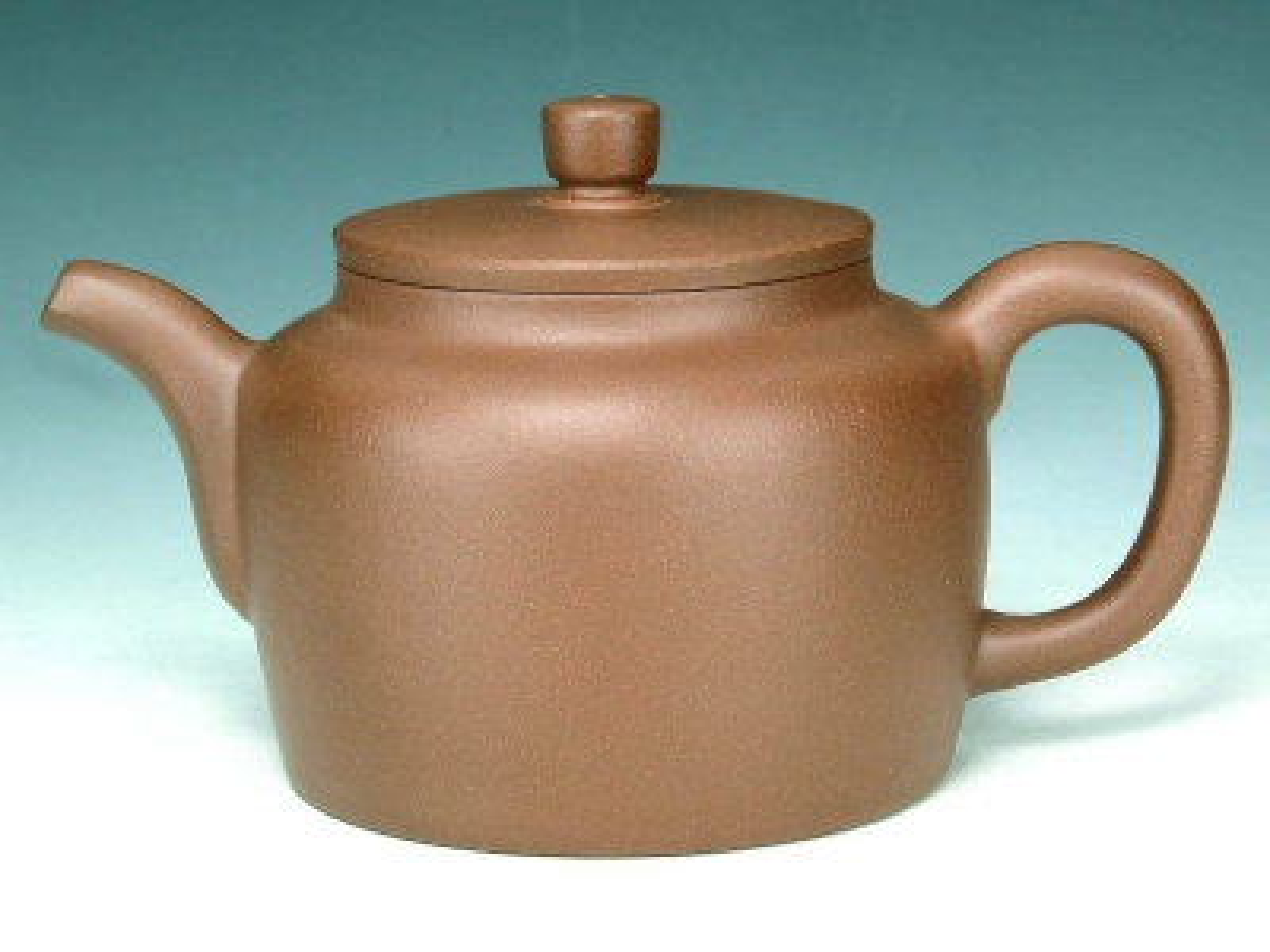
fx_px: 3889
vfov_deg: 14.0
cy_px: 476
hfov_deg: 18.5
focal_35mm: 106
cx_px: 635
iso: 100
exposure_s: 1/5.7
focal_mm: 27.3
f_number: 7.4
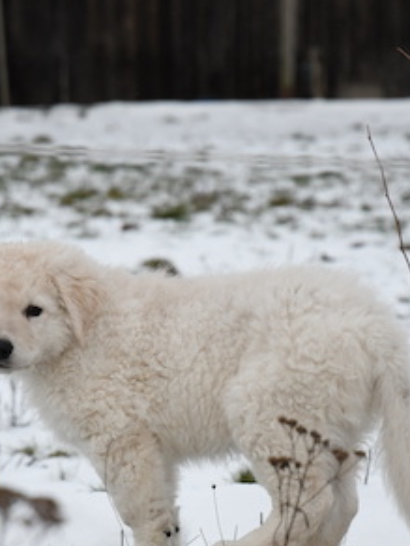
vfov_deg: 8.3
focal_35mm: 237
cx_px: 155
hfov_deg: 6.3
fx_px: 3743
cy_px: 366
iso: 1250
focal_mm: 80
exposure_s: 1/640
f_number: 4.5
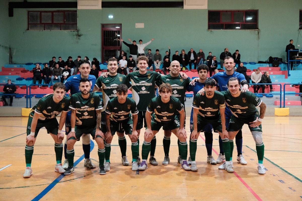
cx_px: 151
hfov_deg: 44.5
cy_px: 100
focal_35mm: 44
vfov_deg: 30.5
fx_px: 369
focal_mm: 29
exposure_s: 1/125
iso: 6400
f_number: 3.2
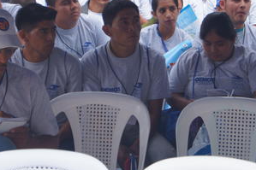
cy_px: 48
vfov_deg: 9.9
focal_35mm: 138
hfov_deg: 14.9
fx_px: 980
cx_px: 134
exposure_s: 1/250
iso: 100
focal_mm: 55
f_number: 5.6
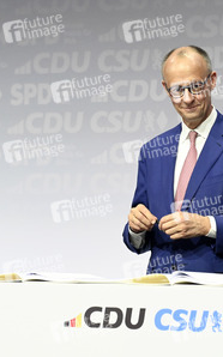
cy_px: 178
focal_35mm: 185
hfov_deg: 7.1
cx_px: 170
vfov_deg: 11.3
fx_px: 1801
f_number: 4.5
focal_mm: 120
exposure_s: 1/500
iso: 6400
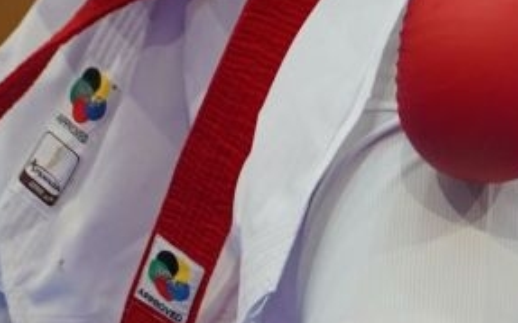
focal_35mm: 876
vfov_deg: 1.5
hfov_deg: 2.4
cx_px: 953
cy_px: -673
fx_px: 12359
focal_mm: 137
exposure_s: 1/1000
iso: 1250
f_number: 2.8
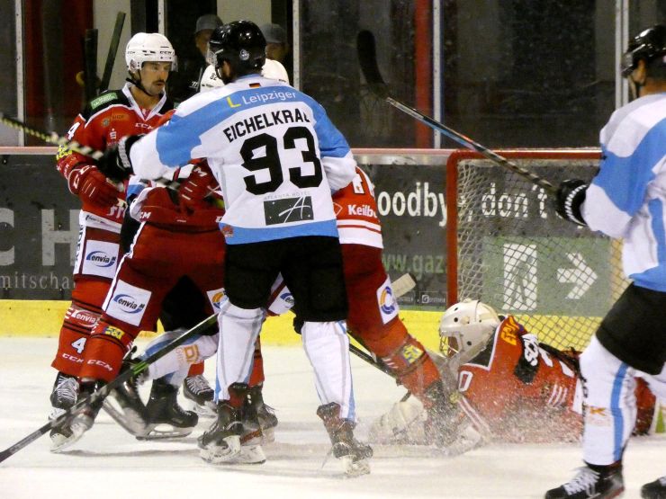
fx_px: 5118
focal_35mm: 266
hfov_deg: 7.4
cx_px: 333
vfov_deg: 5.6
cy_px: 250
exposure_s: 1/200
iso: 3200
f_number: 5.5
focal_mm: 47.6
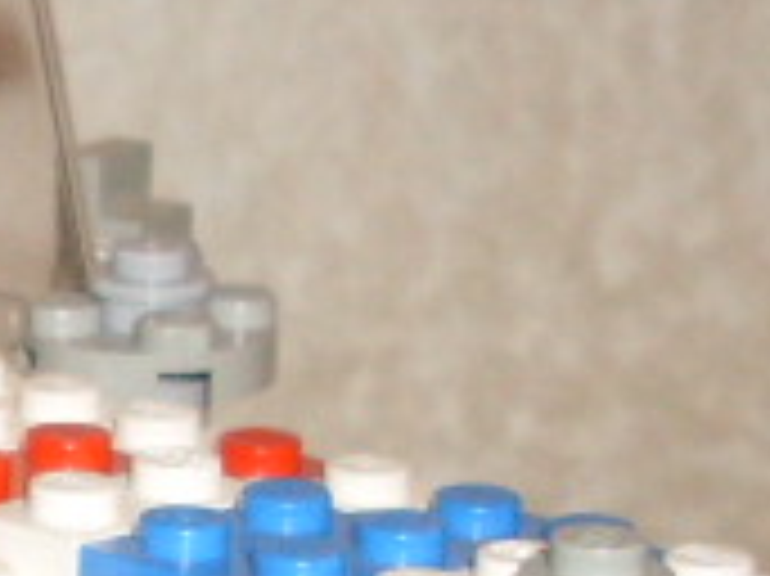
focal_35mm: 228
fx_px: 5068
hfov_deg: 8.4
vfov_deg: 6.5
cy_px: 734
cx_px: -639
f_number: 2.8
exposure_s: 1/45
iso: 100
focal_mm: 6.3
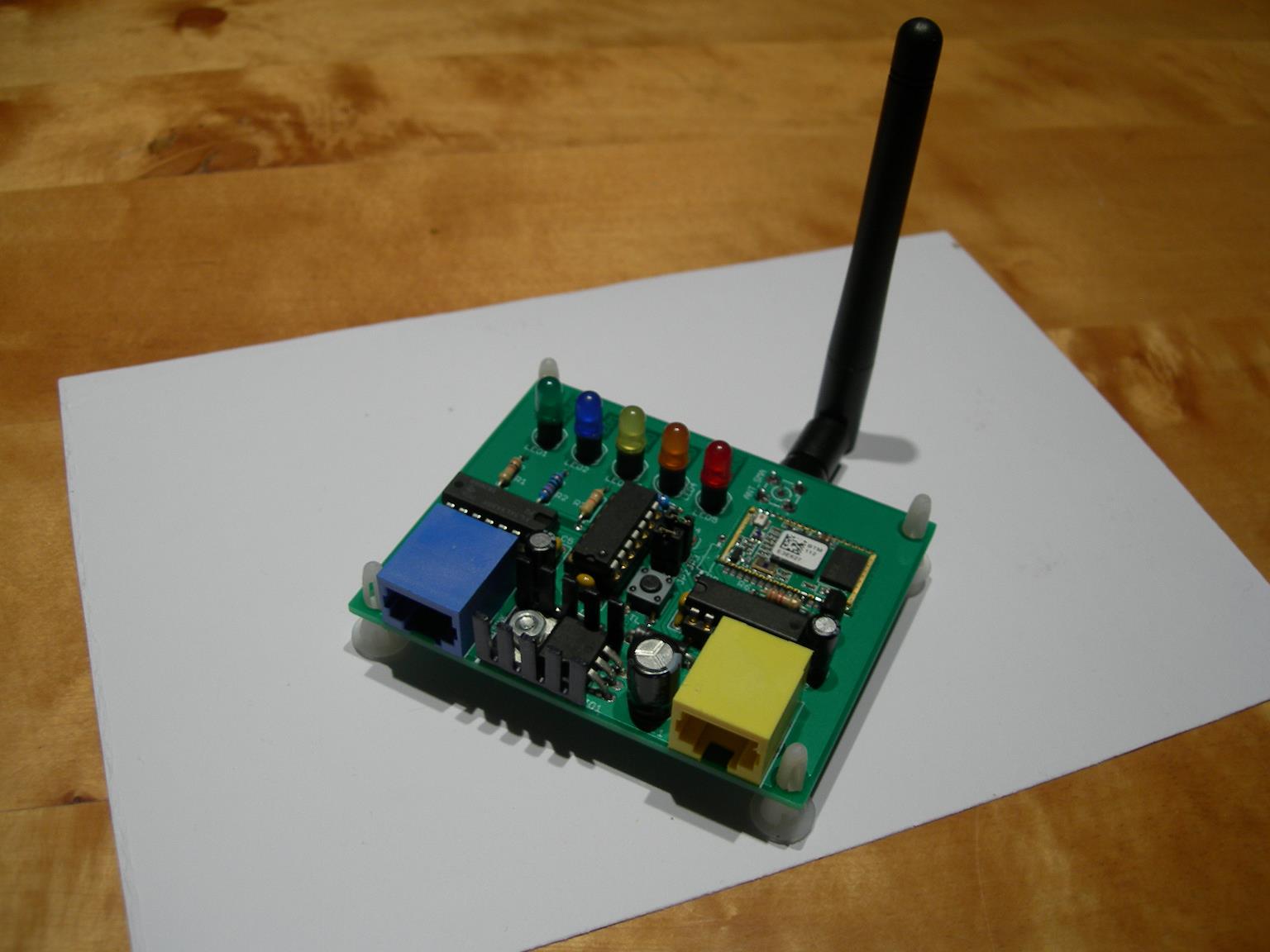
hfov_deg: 49.0
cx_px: 635
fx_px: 1394
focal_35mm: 38
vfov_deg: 37.7
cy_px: 476
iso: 50
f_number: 2.8
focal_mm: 7.8
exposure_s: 1/9.9
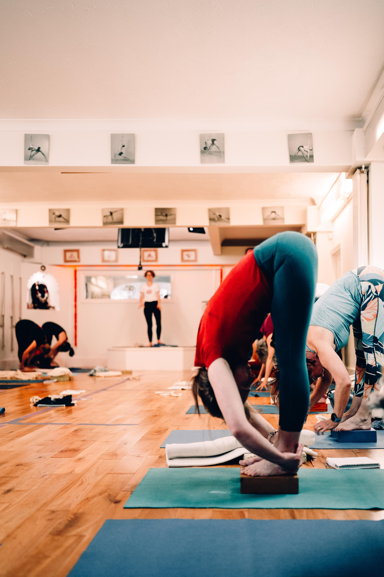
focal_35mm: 35
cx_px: 192
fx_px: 560
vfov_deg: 54.4
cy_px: 288
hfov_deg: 37.9
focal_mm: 35
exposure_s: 1/80
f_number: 1.4
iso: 100
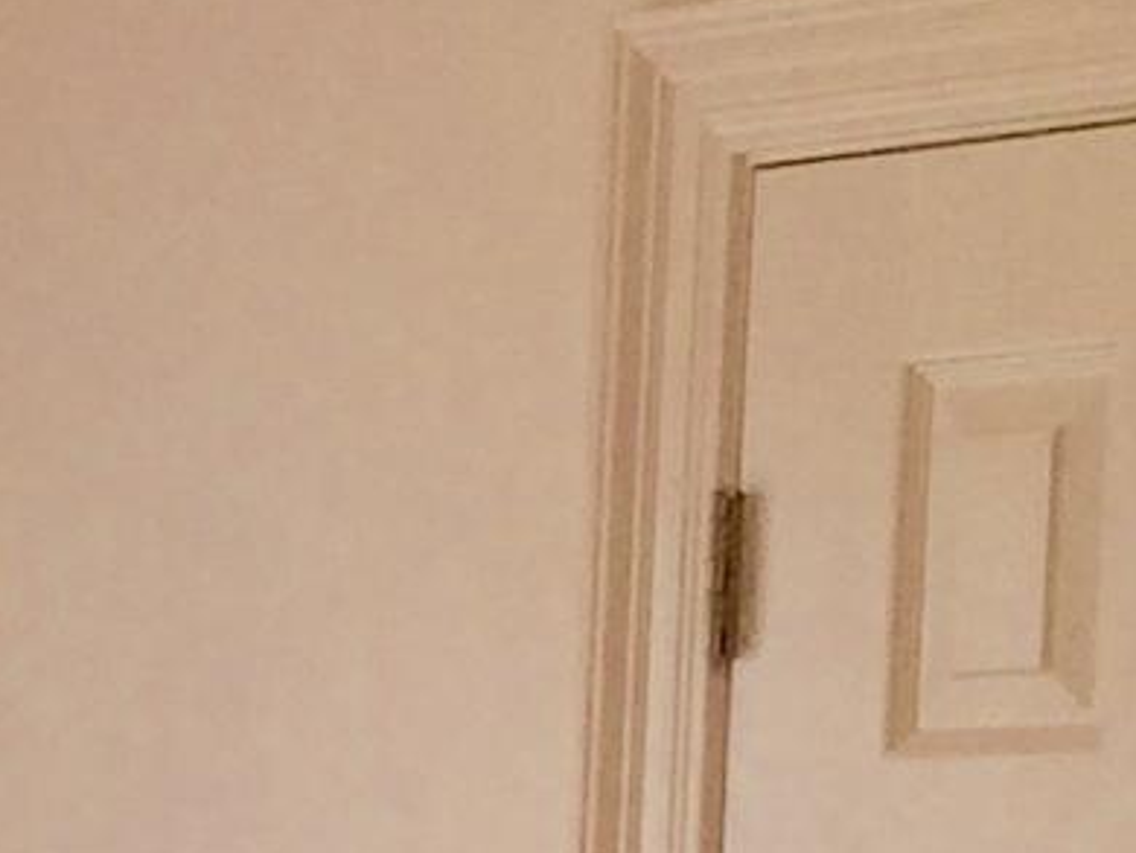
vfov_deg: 6.4
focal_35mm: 223
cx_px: -1200
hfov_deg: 8.4
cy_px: 1814
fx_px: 7323
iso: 32
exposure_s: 1/249
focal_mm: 4.15
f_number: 2.2
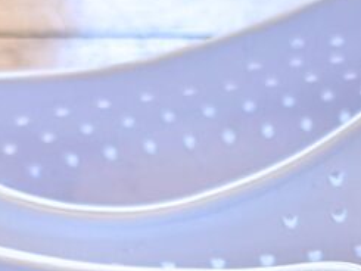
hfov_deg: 18.5
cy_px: 485
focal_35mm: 100
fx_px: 1043
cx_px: 439
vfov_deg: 13.3
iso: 215
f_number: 1.68
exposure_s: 1/120
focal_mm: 6.9
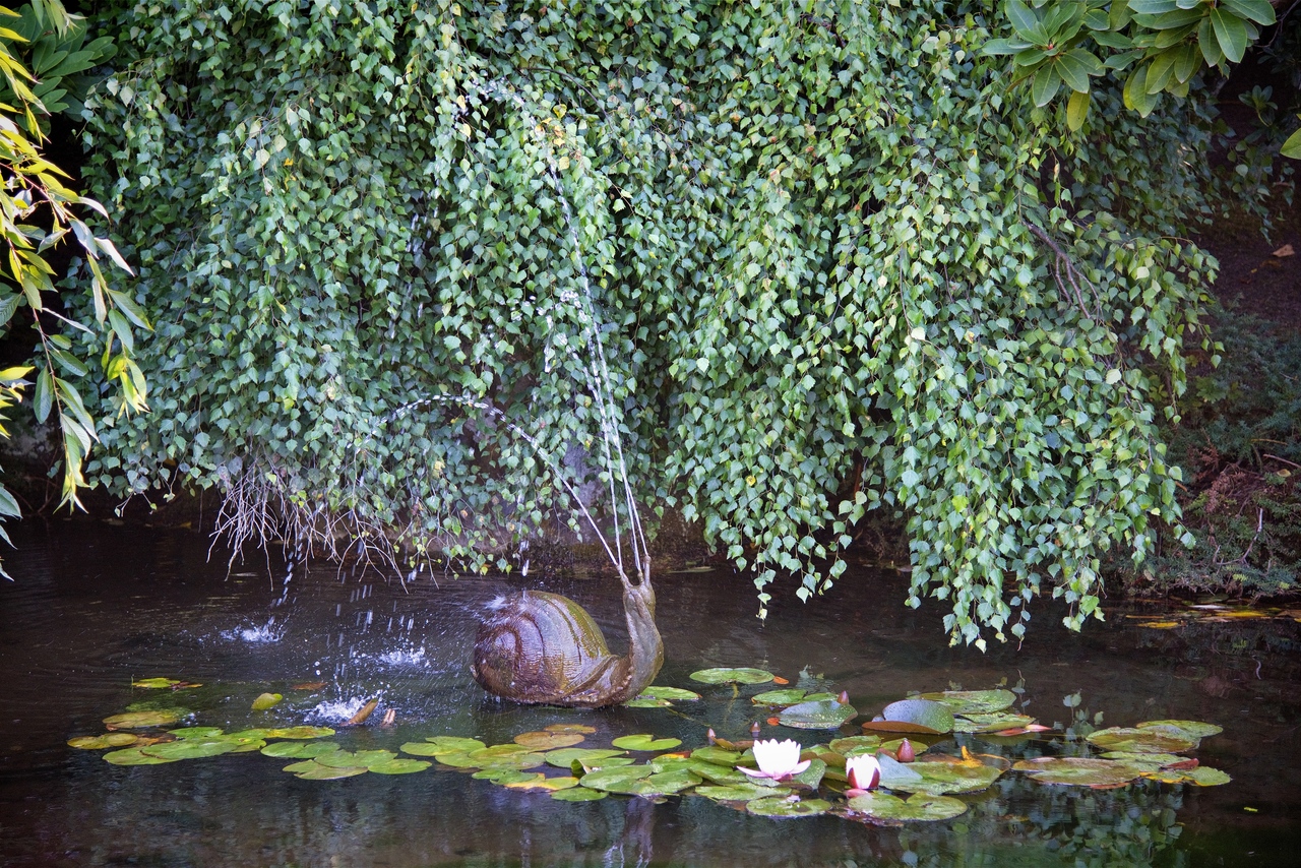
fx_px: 2711
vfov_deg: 18.2
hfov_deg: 27.0
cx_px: 650
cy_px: 434
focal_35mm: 75
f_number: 4
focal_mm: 75
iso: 1250
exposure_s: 1/160
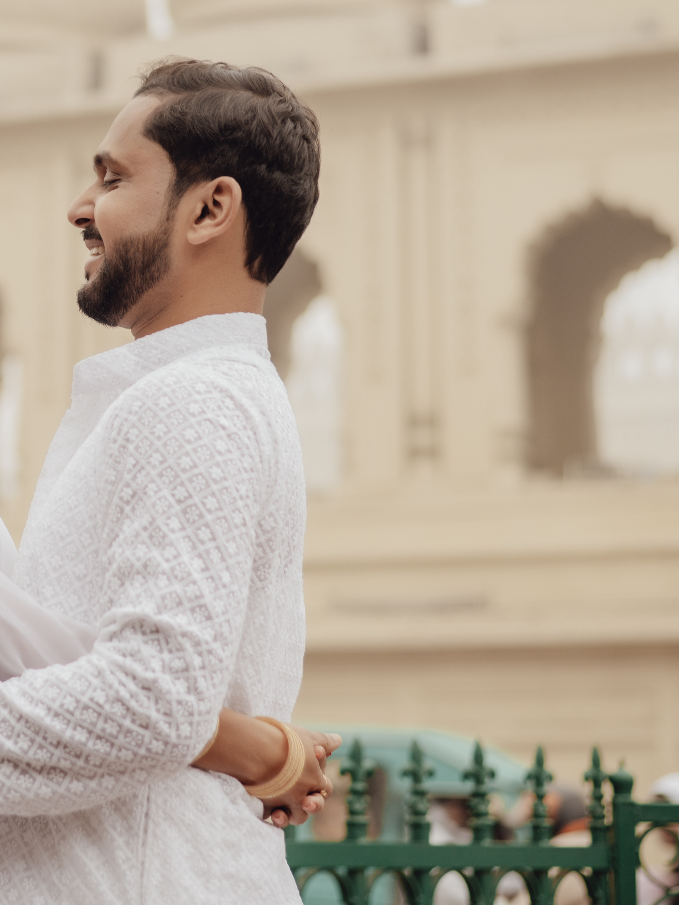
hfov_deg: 13.3
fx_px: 2851
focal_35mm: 109
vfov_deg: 18.0
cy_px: 246
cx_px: -51
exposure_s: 1/250
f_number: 2.2
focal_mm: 50
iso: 100
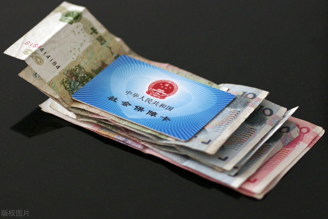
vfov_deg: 9.1
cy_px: 110
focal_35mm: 150
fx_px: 1366
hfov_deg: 13.7
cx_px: 164
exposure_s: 1/100
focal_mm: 100
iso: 500
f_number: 2.8
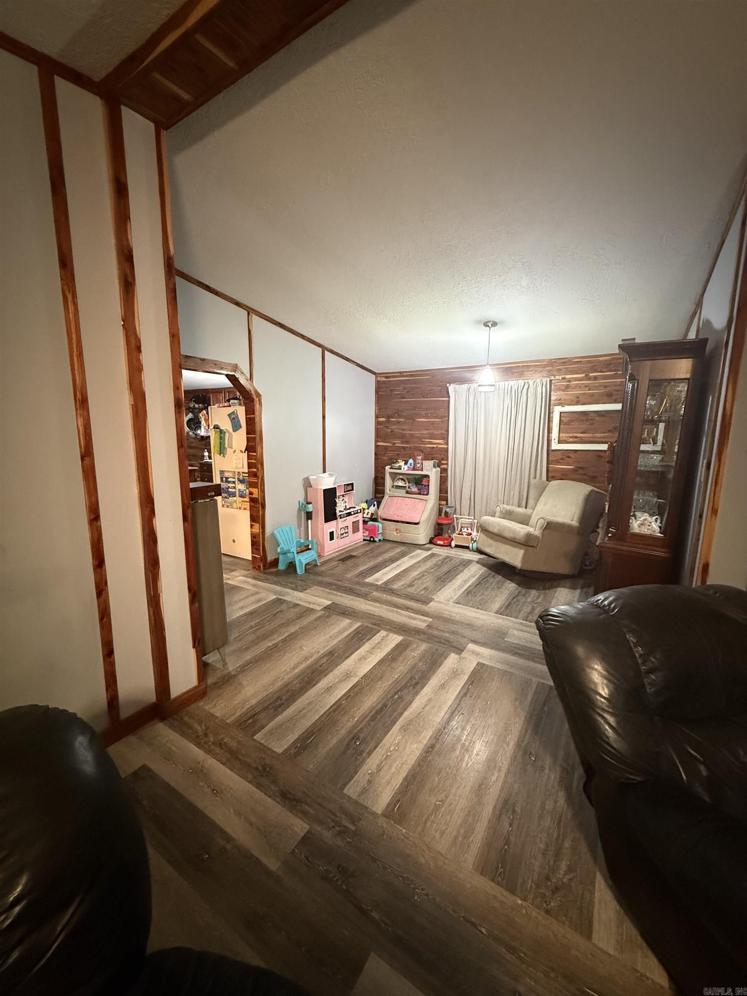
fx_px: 403
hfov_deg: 85.7
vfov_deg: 102.1
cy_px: 498
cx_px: 374
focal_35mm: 14
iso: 1000
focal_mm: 2.22
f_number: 2.2
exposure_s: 1/40
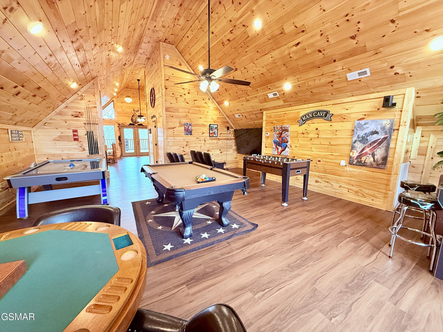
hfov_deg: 102.1
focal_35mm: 14
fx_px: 179
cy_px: 166
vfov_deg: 85.7
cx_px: 222
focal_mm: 2.22
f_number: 2.2
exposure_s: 1/120
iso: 400
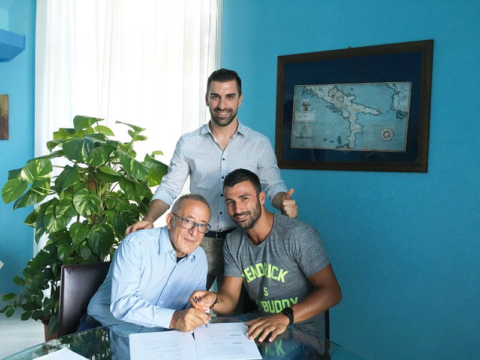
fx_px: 402
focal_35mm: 29
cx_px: 240
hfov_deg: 61.7
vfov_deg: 48.2
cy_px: 180
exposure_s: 1/33
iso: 100
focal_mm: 4.15
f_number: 2.2
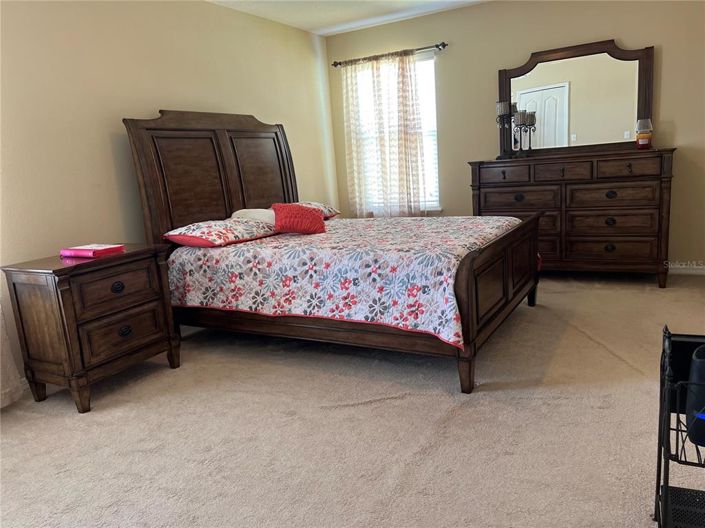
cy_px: 264
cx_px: 352
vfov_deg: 53.0
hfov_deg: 67.3
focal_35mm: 26
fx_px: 529
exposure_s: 1/60
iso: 160
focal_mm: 5.7
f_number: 1.5
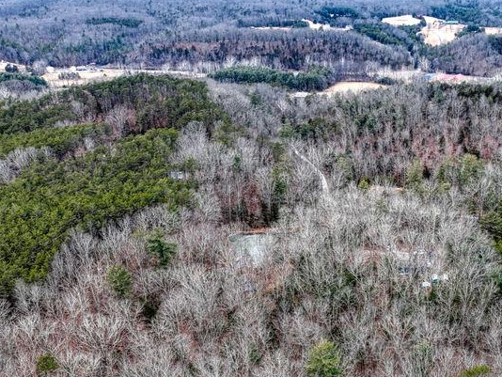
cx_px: 364
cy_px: 342
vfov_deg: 30.1
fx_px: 667
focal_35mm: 46
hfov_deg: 40.3
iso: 100
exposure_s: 1/80
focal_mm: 12.3
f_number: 2.8
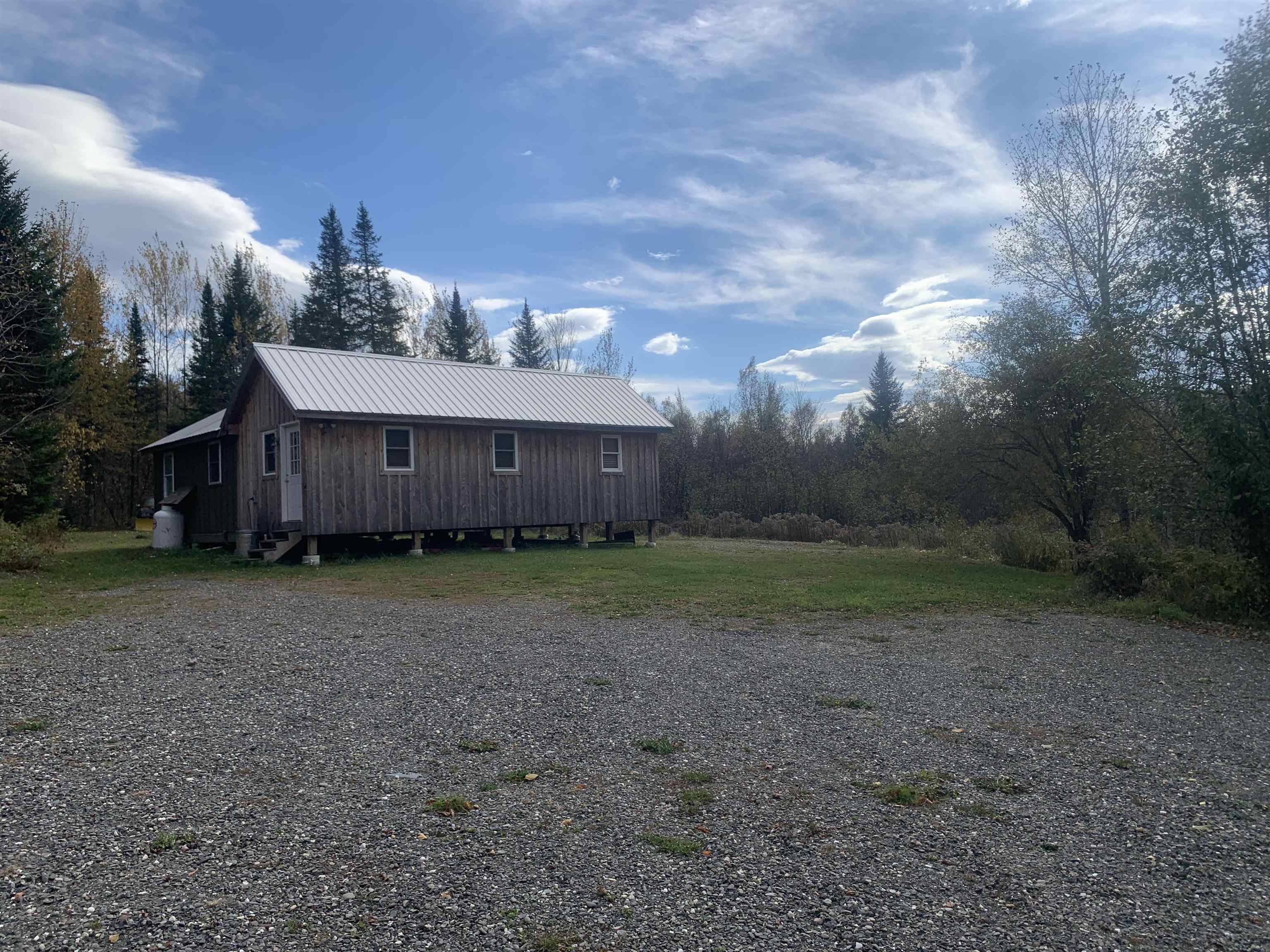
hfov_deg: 67.3
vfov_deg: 53.1
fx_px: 954
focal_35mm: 26
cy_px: 476
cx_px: 635
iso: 25
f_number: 1.8
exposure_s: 1/2994
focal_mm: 4.25
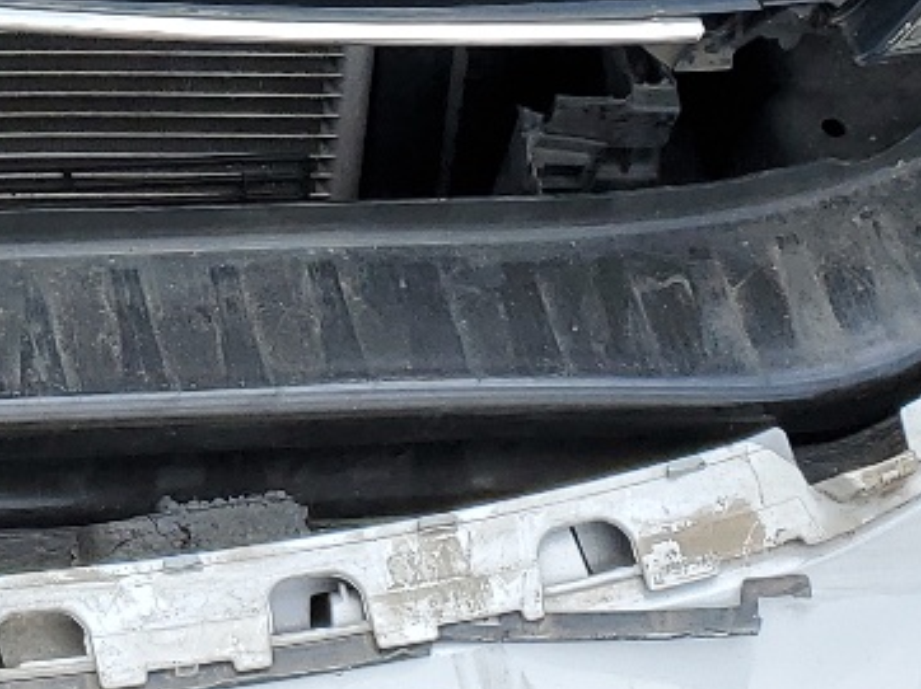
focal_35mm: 115
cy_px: -229
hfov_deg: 16.0
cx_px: -361
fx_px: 3058
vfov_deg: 12.4
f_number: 1.5
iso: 50
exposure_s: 1/1667
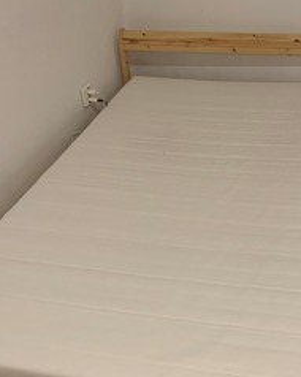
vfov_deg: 39.5
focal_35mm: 47
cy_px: 206
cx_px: 209
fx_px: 524
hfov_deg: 31.7
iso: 400
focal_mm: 4.25
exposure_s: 1/54
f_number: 1.8
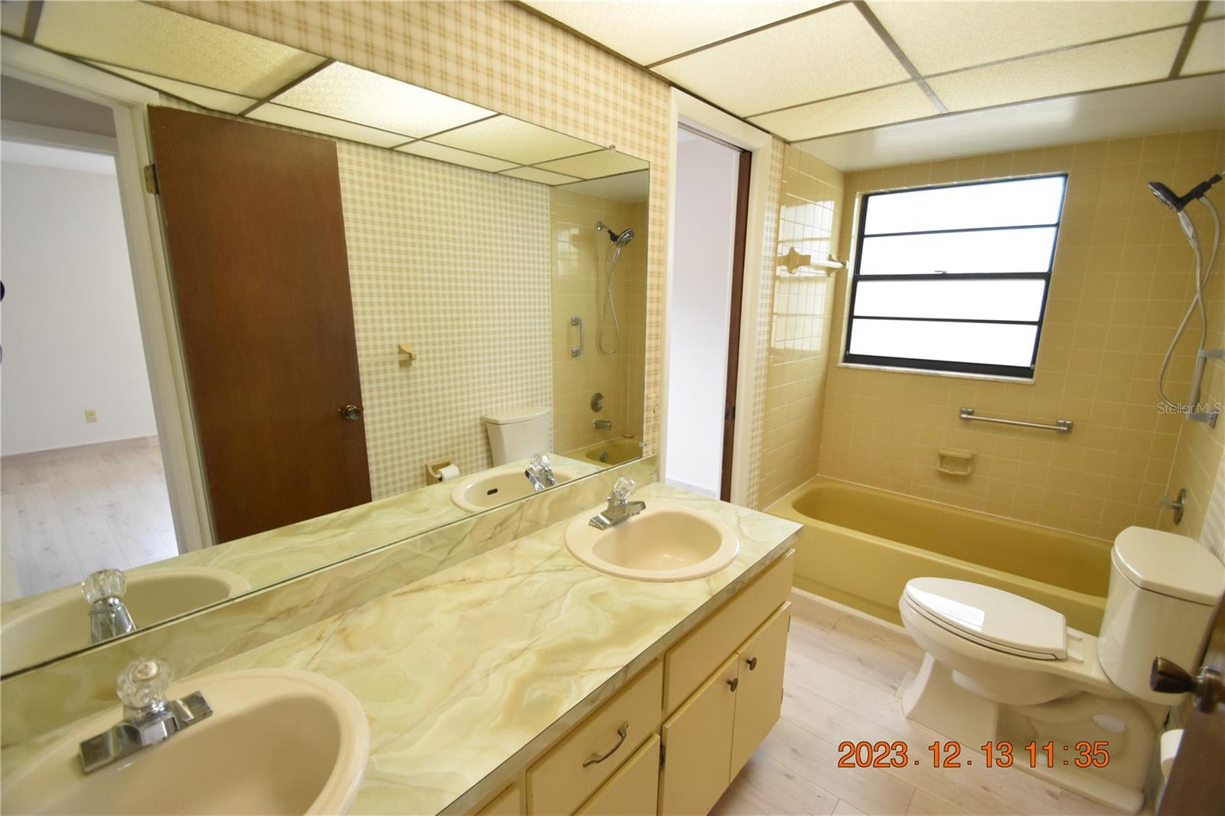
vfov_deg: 77.3
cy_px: 408
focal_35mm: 15
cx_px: 612
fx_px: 510
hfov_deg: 100.4
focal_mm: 10
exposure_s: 1/60
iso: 1600
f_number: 3.5
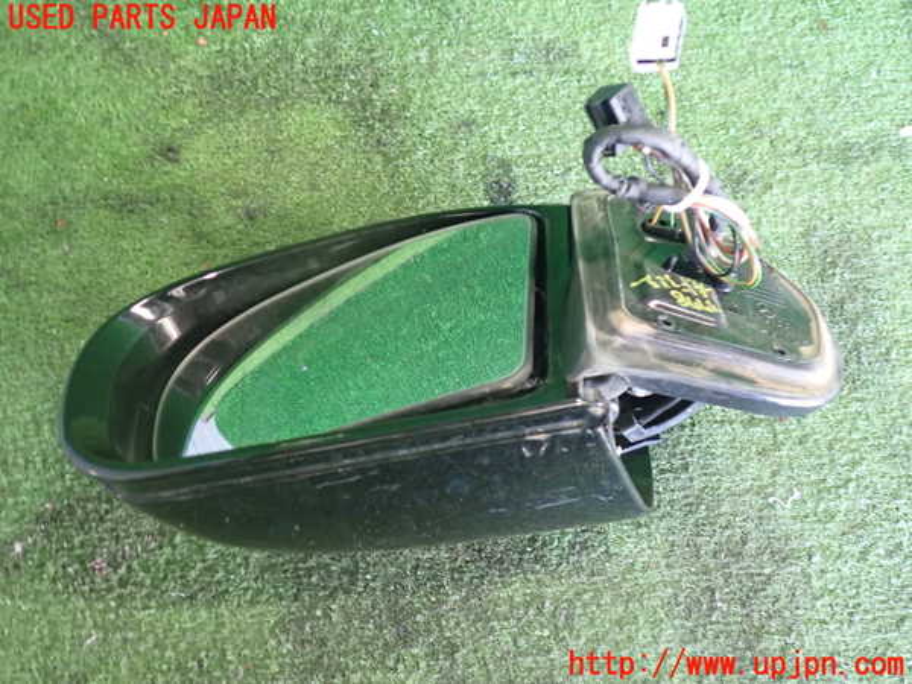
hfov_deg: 60.0
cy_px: 342
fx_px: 790
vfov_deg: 46.8
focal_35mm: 30
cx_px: 456
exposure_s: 1/30
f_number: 2.3
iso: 500
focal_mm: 5.4
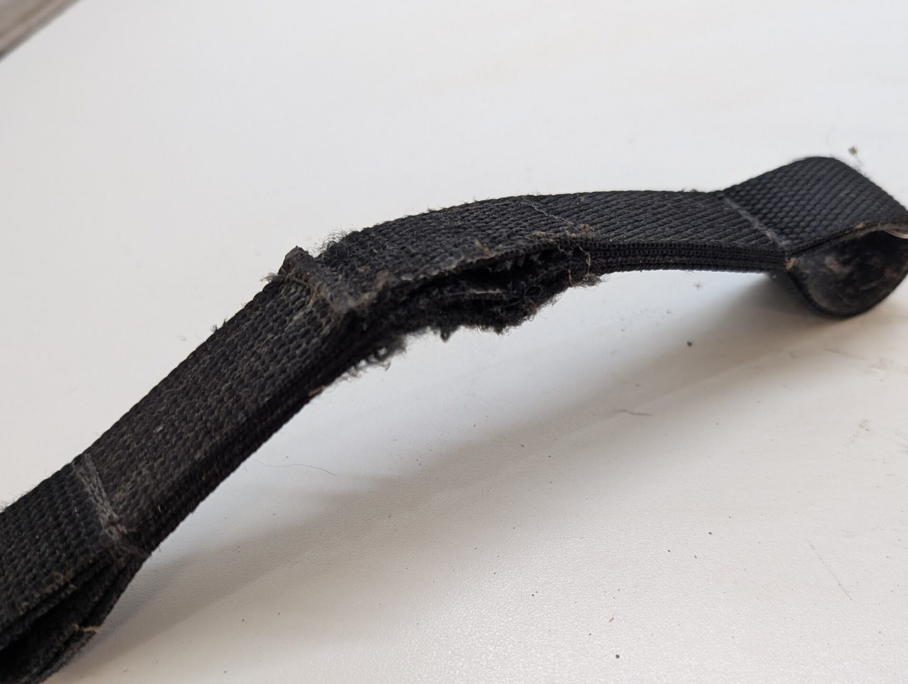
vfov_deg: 44.1
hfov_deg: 56.6
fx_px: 841
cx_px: 500
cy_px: 403
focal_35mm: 32
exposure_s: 1/58.5
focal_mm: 6.9
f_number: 1.68
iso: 158
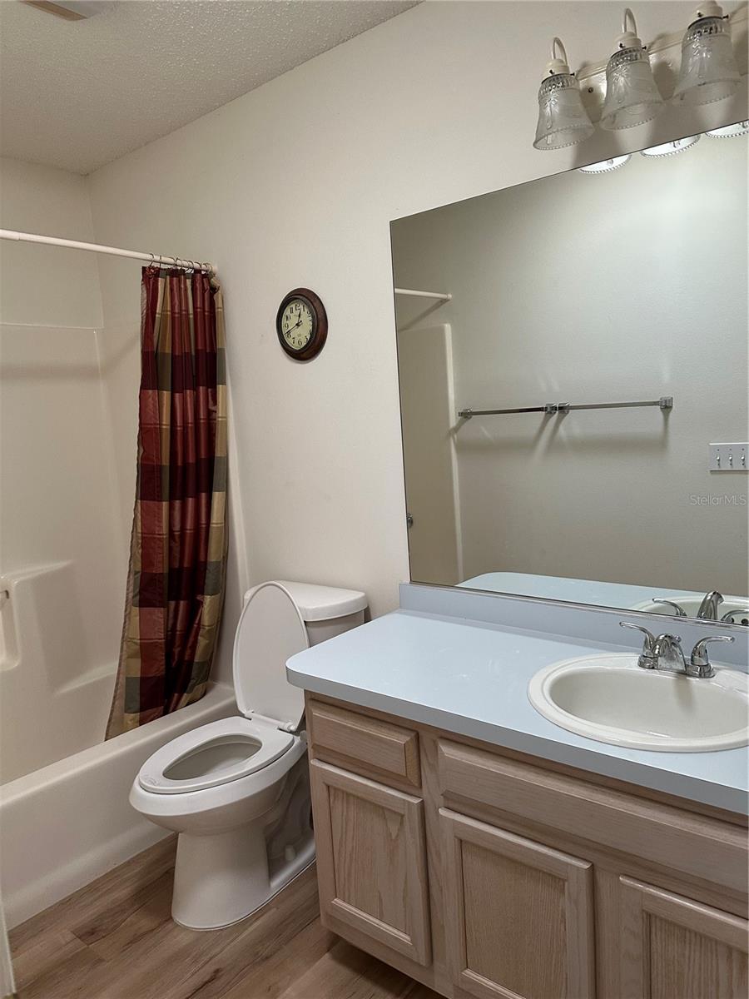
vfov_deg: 71.6
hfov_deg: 56.8
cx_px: 374
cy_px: 500
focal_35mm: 24
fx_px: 692
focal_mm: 6.86
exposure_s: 1/60
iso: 250
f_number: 1.78
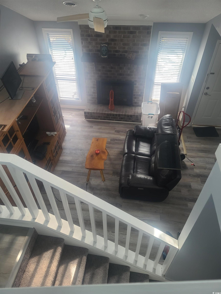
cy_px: 147
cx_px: 110
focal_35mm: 25
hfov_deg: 54.9
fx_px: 213
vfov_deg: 69.4
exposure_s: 1/120
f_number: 1.8
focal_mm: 7
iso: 64
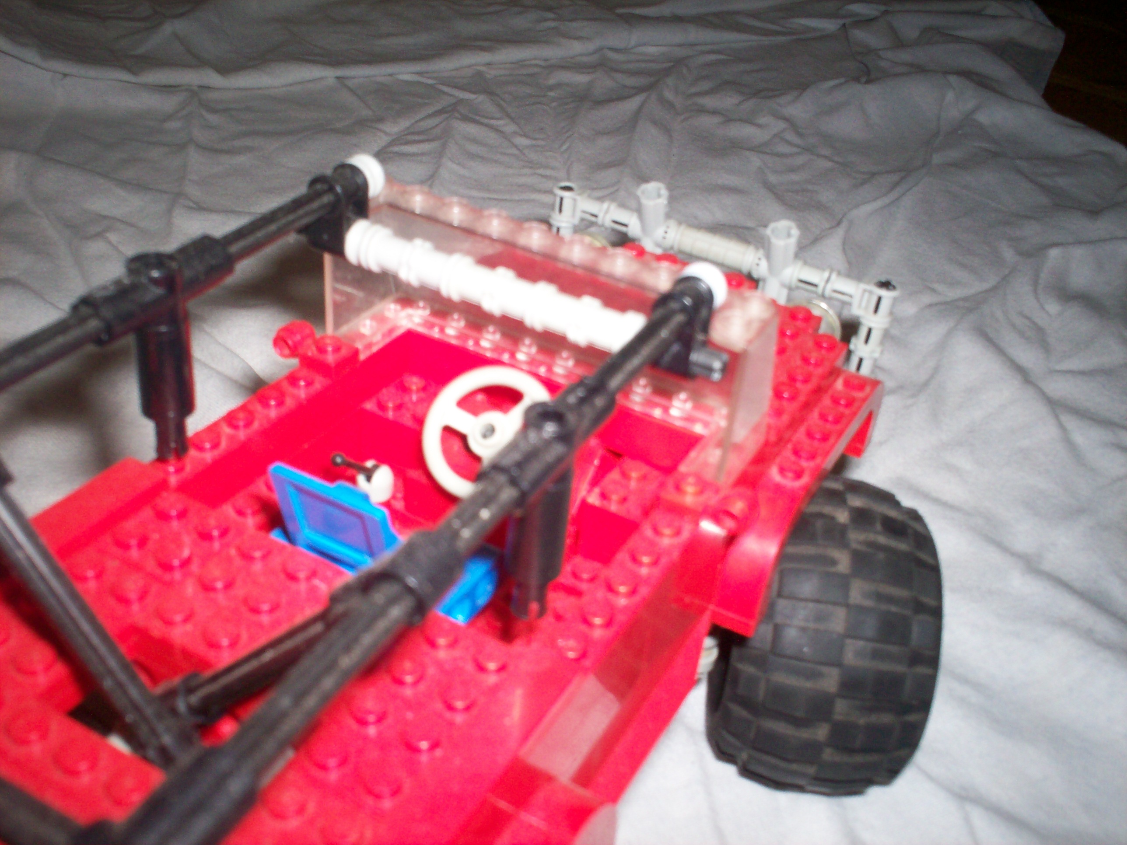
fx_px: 1172
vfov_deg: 39.7
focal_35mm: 36
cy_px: 422
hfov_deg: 51.4
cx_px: 564
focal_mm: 6
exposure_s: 1/60
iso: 140
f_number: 4.5
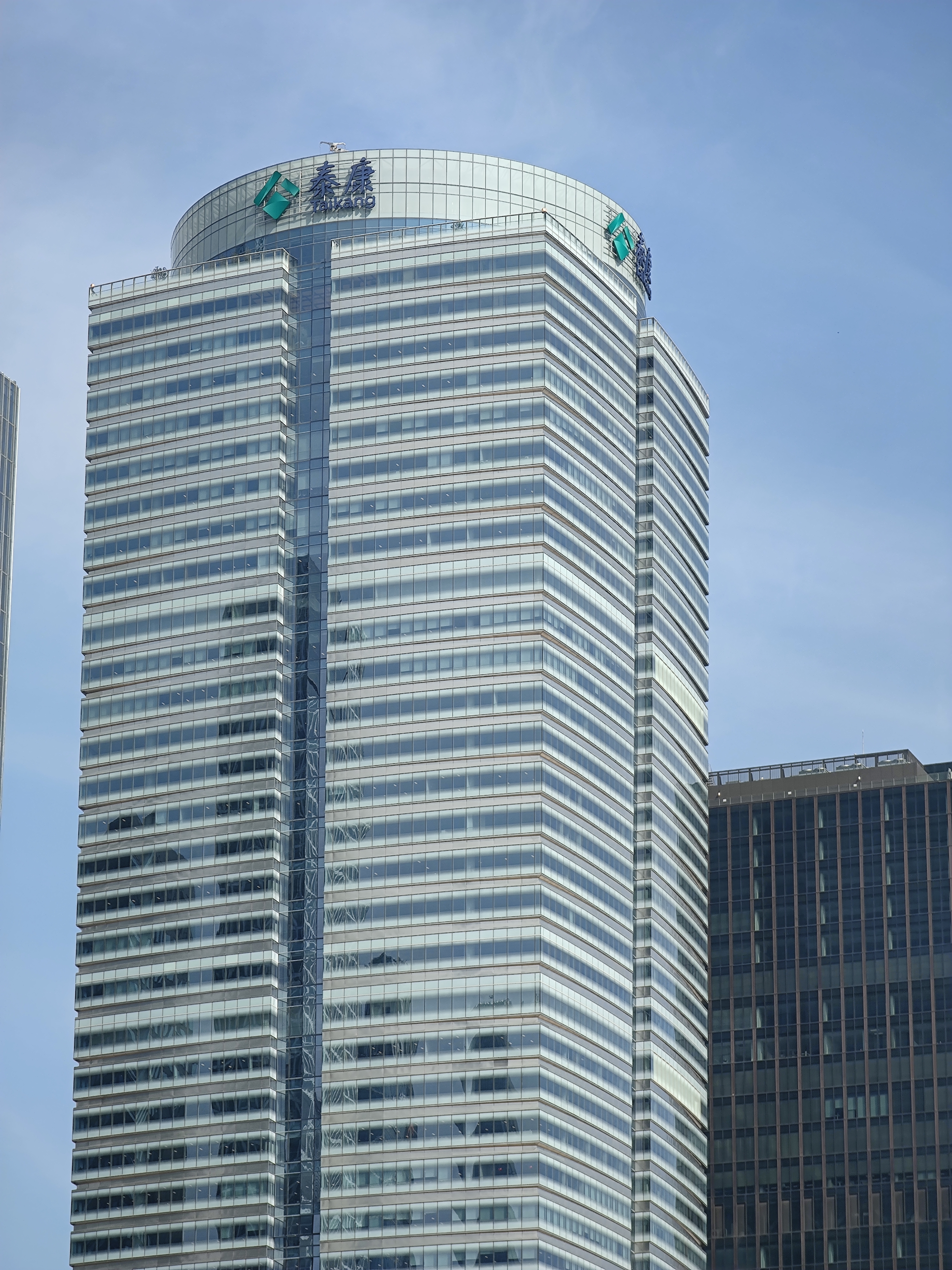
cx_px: 476
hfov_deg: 11.7
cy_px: 635
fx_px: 4657
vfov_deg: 15.5
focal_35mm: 127
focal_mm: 22
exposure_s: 1/208
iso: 50
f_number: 4.1
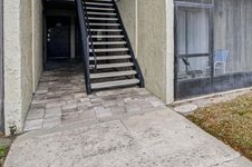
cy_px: 37
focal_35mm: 31
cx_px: 227
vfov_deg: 40.7
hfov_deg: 52.8
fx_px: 217
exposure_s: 1/250
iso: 400
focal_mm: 14
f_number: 8
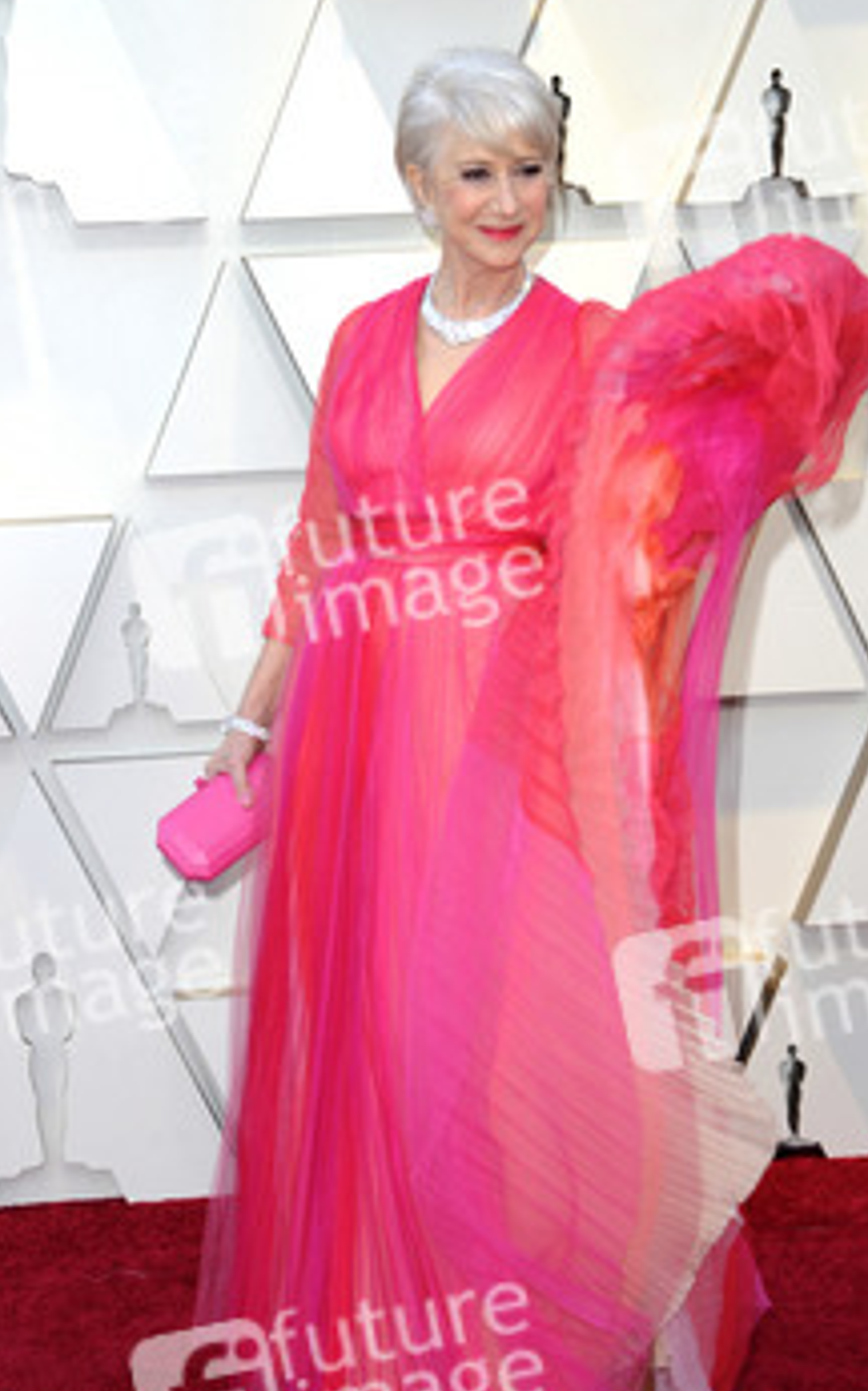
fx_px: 2500
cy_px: 776
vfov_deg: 31.1
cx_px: 456
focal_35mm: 66
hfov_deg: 19.7
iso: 800
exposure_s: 1/250
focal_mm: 56
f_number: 7.1
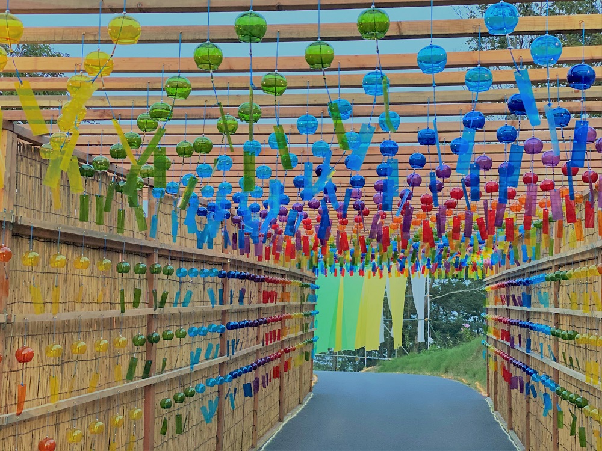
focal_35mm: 52
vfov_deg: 28.0
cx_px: 301
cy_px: 226
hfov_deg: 36.8
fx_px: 904
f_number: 2
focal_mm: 6
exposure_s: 1/60
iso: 160
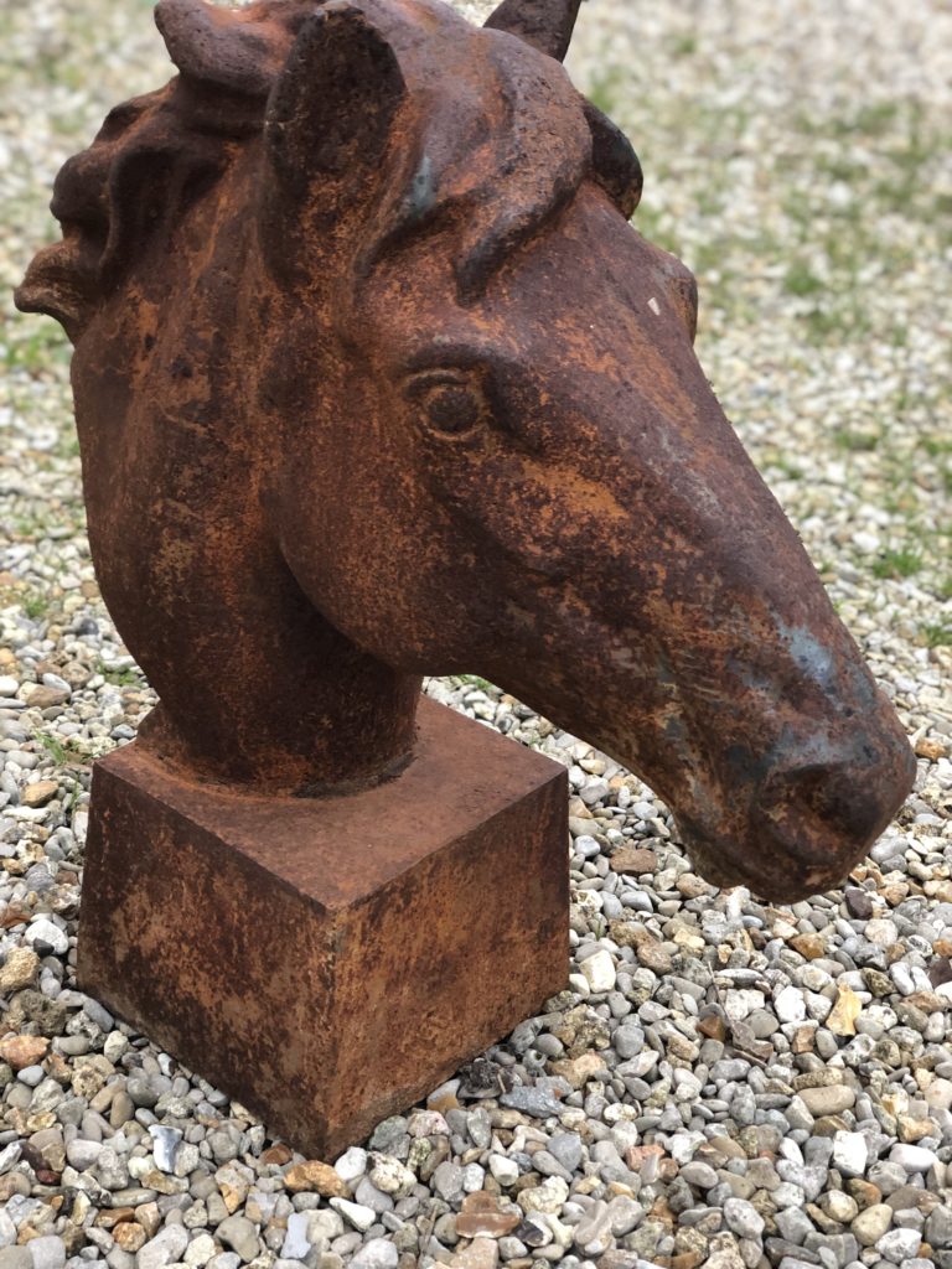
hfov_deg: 28.0
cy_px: 634
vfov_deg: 36.8
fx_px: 1907
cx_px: 476
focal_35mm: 52
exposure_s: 1/25
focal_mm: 6
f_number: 2.4
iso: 125
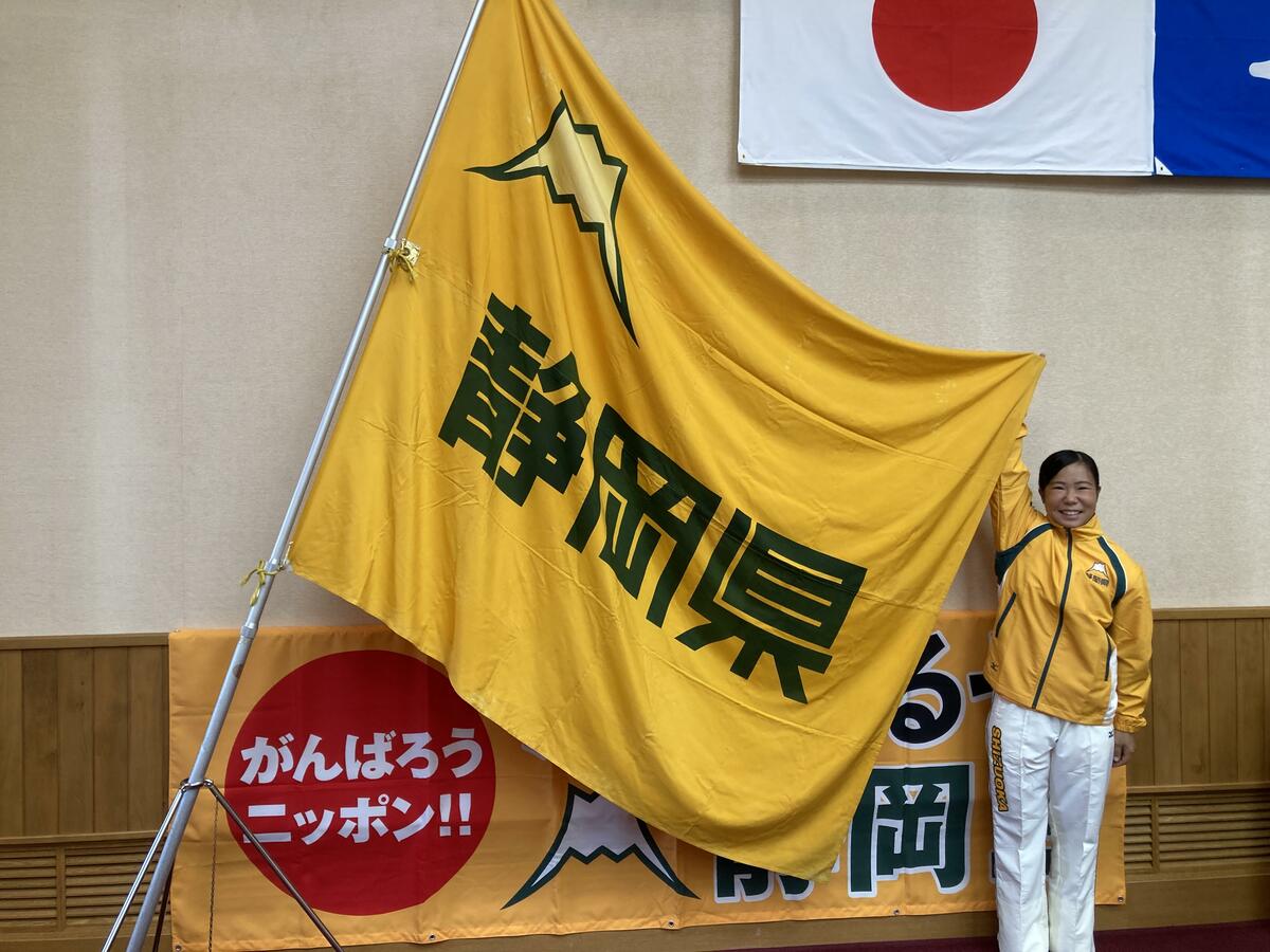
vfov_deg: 49.7
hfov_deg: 63.4
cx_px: 635
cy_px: 476
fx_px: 1027
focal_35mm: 28
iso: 64
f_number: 1.8
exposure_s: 1/60
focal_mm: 4
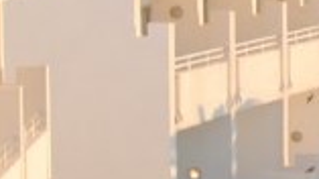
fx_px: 2333
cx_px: 901
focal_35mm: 276
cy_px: 39
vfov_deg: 4.4
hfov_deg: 7.1
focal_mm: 24
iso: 100
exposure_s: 1/125
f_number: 4.5
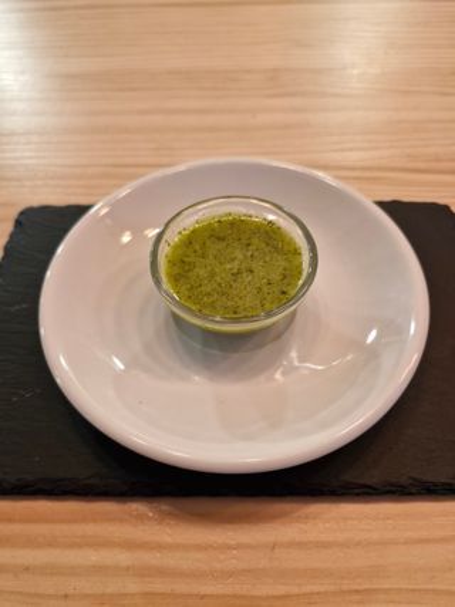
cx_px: 228
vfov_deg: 73.9
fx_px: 403
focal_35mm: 23
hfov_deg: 58.9
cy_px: 304
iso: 640
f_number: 1.8
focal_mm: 5.54
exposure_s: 1/100
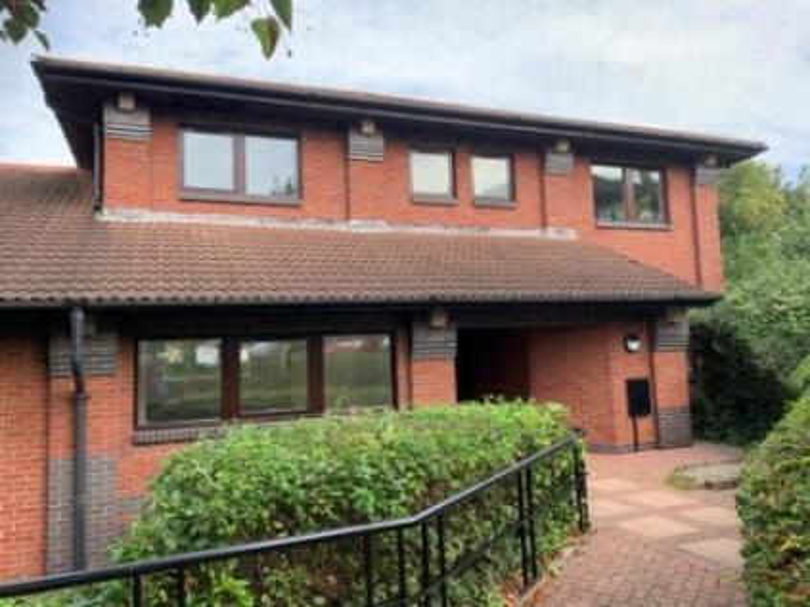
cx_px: 405
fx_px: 608
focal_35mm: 26
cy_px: 304
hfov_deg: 67.3
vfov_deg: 53.0
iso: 25
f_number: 1.8
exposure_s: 1/424
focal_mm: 4.25
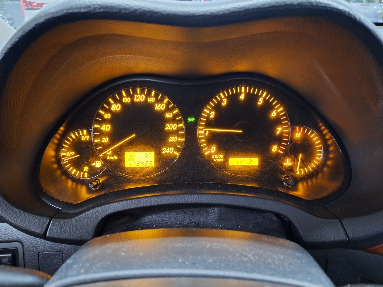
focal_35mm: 23
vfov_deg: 58.9
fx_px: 254
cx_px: 192
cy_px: 144
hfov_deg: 73.9
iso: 500
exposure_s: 1/20
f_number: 1.8
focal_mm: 5.54
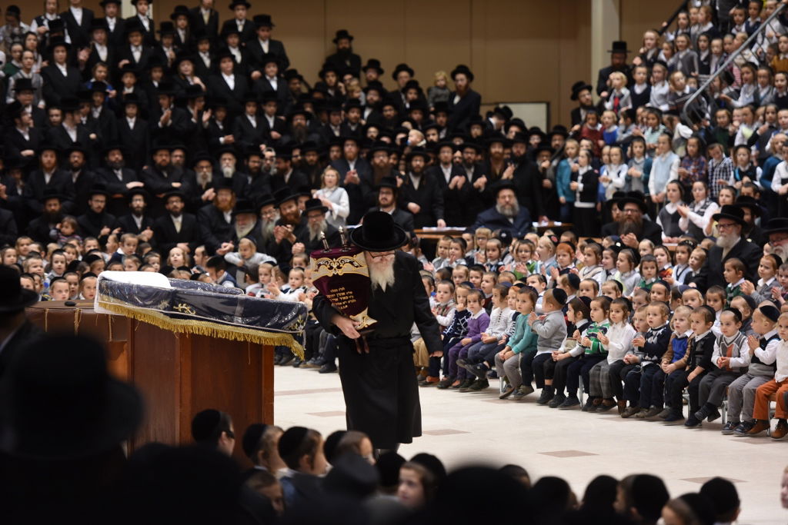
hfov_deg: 14.7
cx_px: 394
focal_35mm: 140
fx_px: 3065
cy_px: 262
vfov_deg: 9.8
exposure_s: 1/125
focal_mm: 140
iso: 640
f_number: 3.2
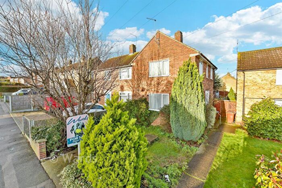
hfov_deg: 100.4
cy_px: 94
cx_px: 141
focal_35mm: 15
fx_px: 118
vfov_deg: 77.4
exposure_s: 1/200
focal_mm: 10
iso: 500
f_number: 7.1
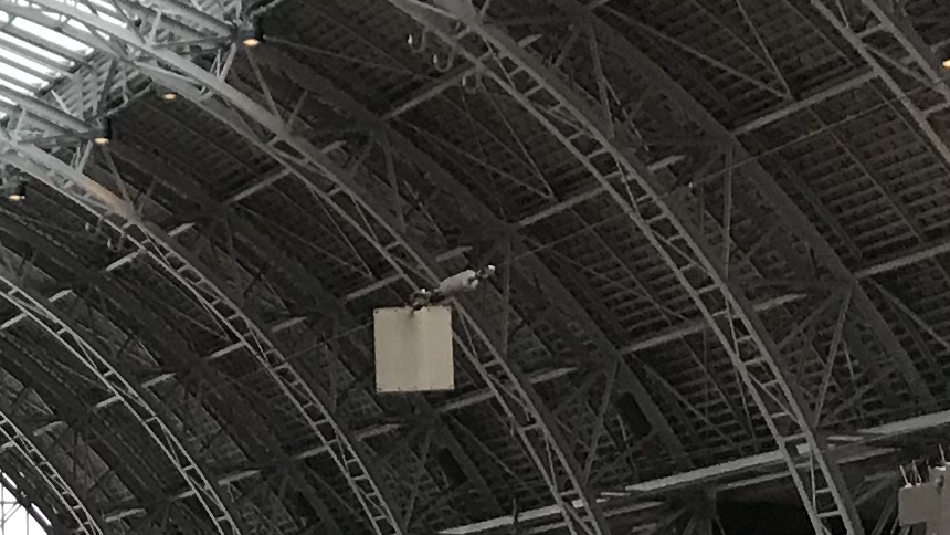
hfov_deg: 14.8
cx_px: 21
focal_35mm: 143
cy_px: 977
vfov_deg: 8.2
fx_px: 3603
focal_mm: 3.99
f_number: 1.8
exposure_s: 1/33
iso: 32
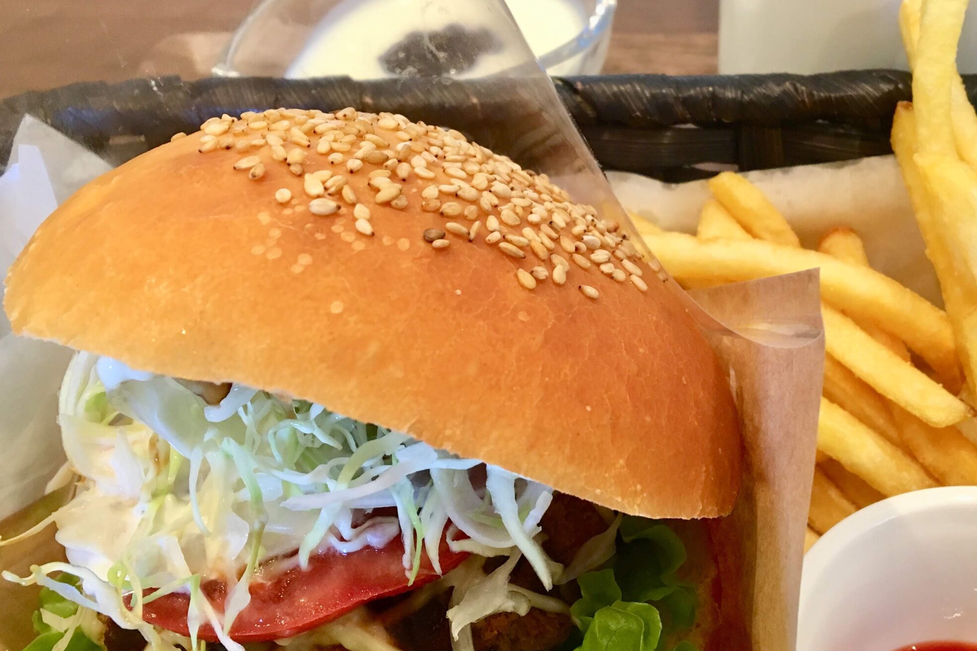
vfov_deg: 34.2
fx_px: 1058
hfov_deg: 49.1
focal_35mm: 39
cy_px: 336
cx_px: 601
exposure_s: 1/30
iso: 100
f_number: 2.2
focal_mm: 4.15
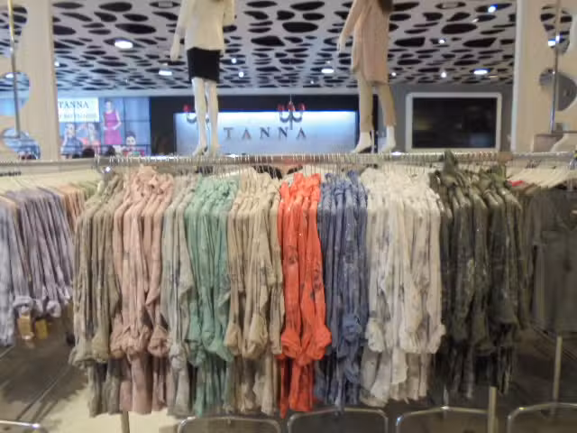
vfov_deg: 53.1
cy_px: 216
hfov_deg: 67.3
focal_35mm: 26
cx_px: 288
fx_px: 433
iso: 250
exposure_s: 1/40
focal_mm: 4.6
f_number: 3.5
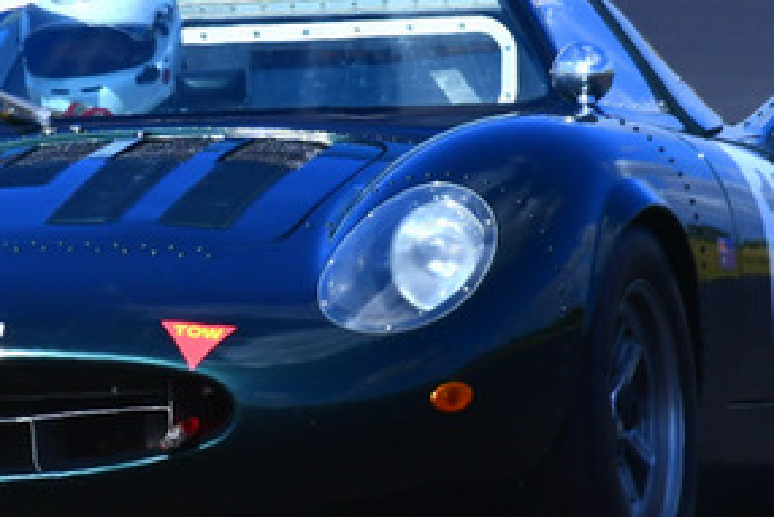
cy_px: 135
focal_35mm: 2100
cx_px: 81
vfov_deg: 0.7
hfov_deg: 1.0
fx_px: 45171
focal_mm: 500
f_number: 11
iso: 250
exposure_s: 1/640
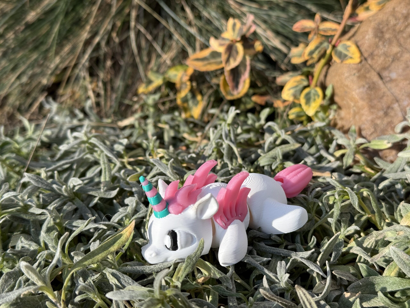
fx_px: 569
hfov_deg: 39.7
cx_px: 205
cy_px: 154
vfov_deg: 30.3
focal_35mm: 48
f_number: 1.78
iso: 64
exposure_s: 1/2342
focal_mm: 6.76
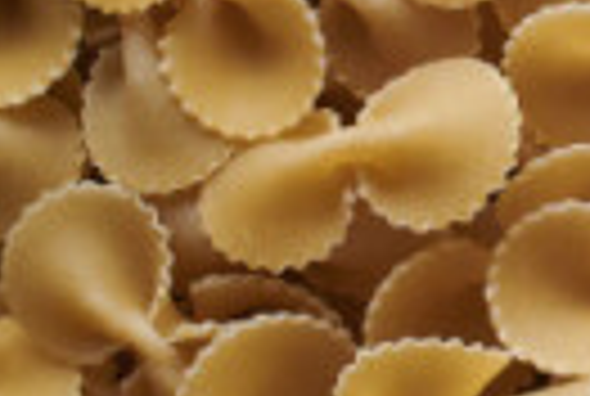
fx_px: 5010
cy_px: -369
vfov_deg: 4.5
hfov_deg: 6.2
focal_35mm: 305
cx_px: 1761
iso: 160
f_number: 8
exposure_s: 1/100
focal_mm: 50
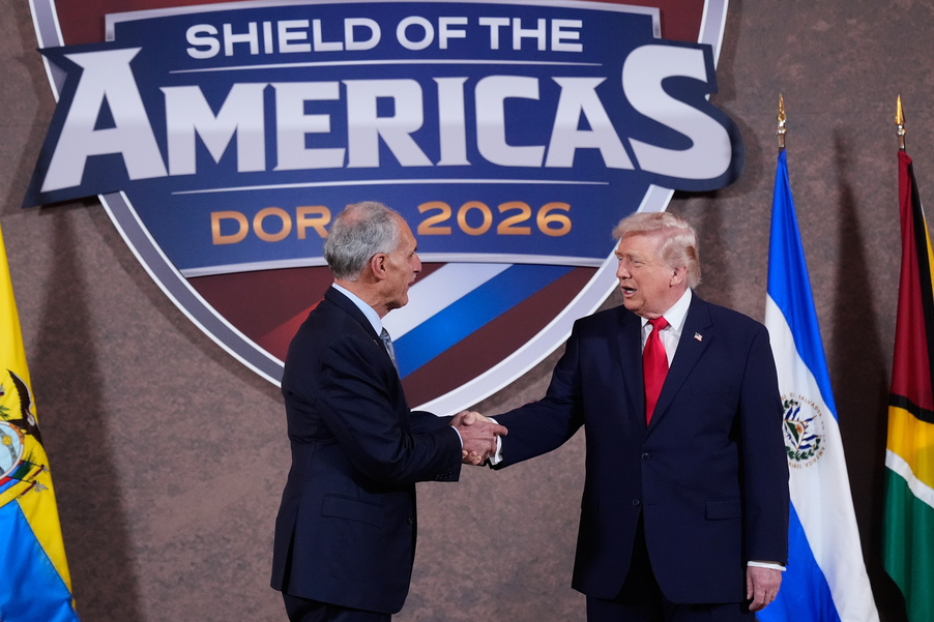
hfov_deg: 30.1
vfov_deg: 20.3
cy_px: 320
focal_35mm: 67
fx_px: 1738
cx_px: 453
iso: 5000
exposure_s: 1/320
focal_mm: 59
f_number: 4
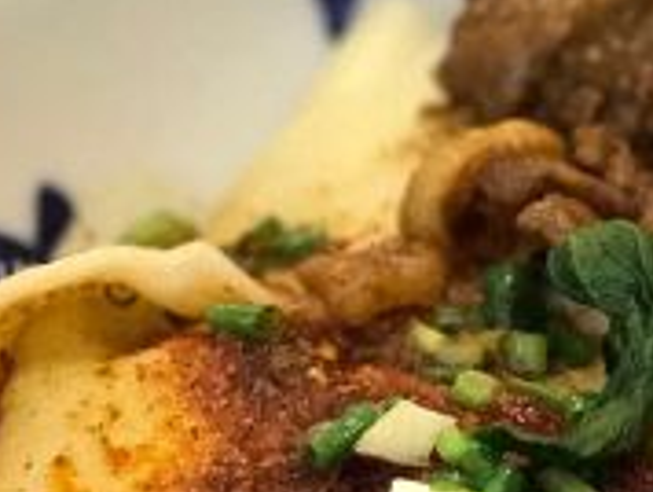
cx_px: 774
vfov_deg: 6.6
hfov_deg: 8.7
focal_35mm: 224
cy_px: 152
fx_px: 4231
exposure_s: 1/50
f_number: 2.8
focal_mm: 6.6
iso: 640
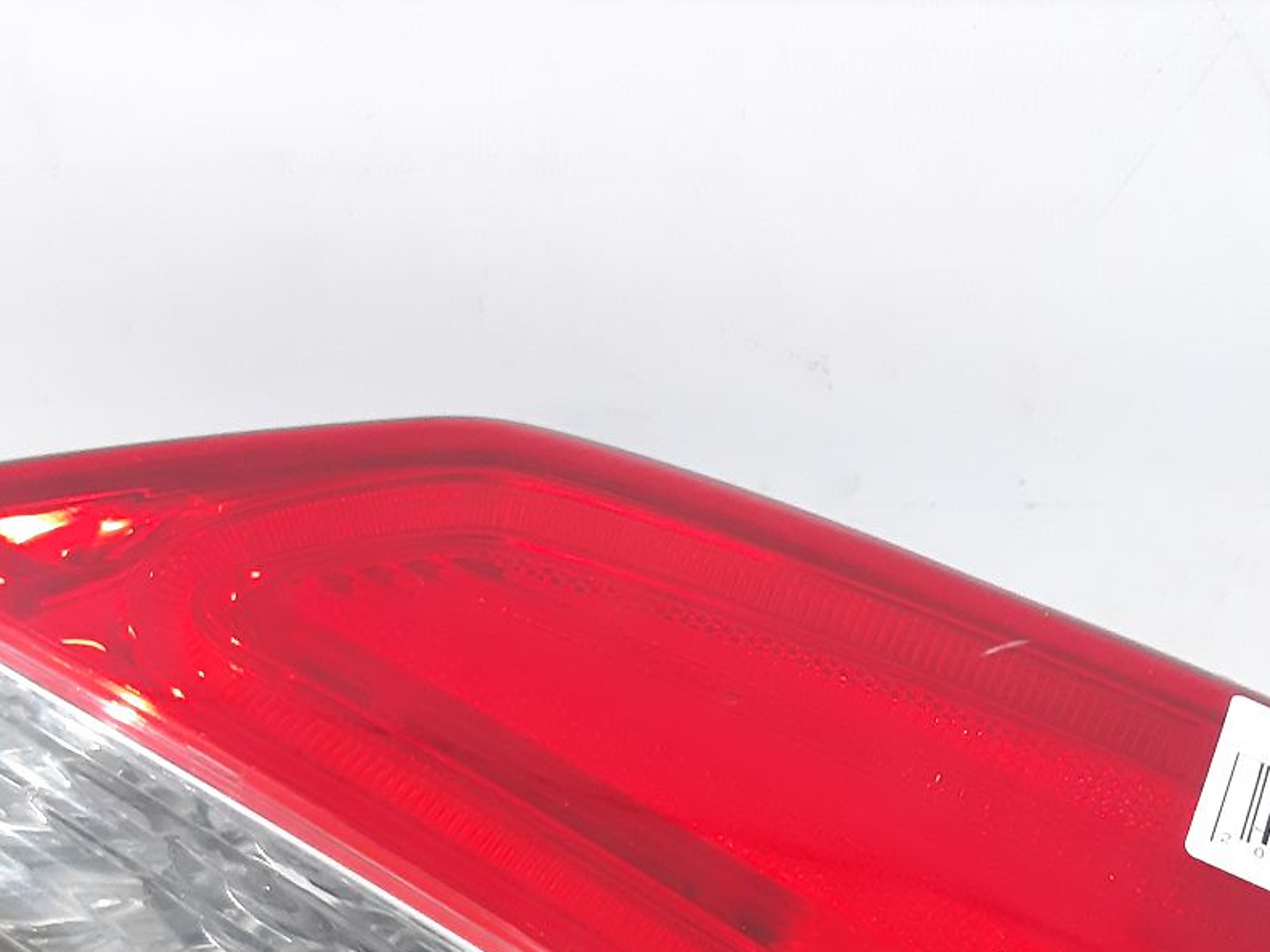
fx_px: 2128
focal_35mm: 58
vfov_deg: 24.6
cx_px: 696
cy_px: 840
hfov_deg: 33.2
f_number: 1.7
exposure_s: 1/50
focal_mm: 3.93
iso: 320
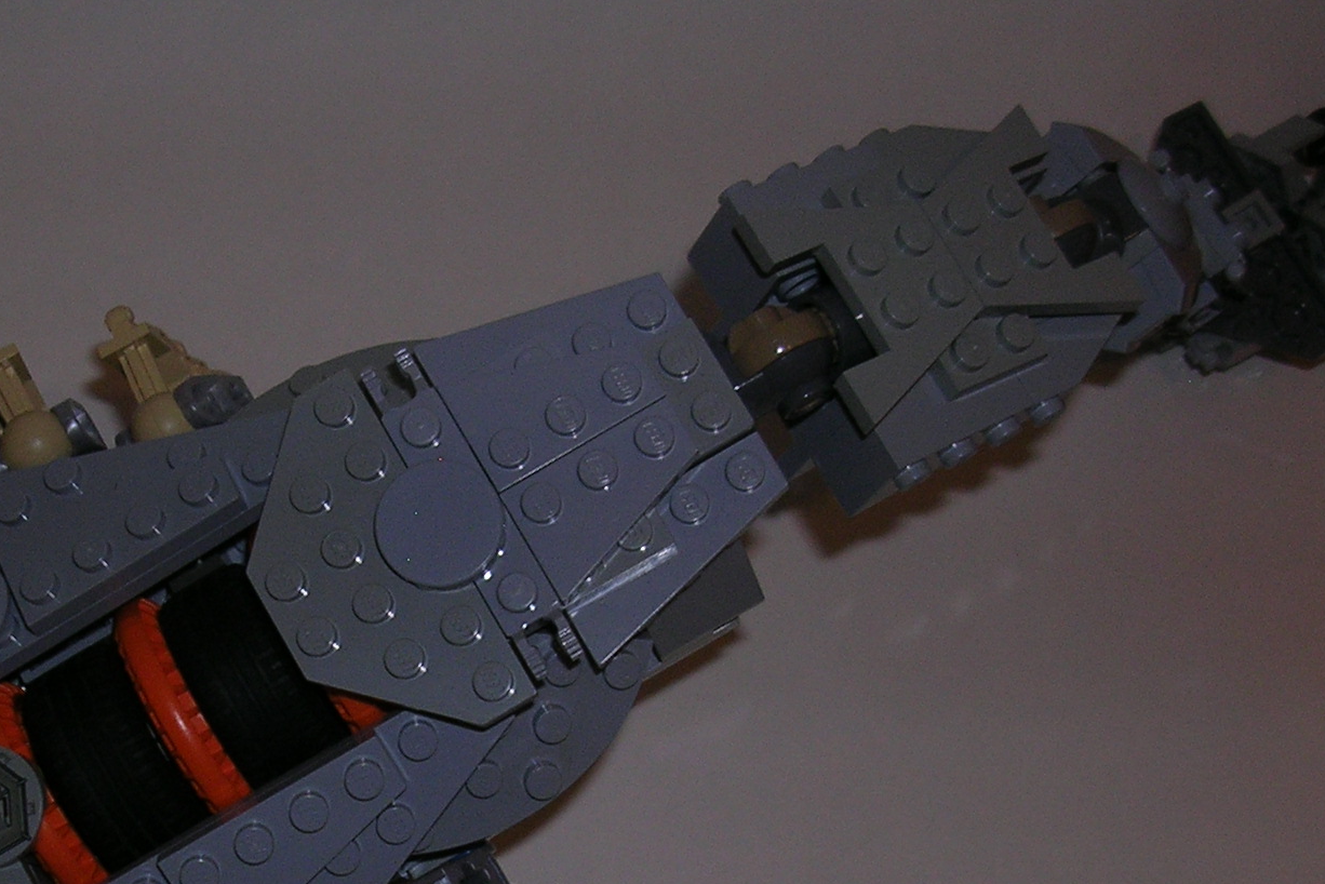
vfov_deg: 20.3
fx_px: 2430
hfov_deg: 30.3
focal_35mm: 66
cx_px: 439
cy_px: 758
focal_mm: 5.8
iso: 50
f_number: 2.8
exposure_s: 1/60.1
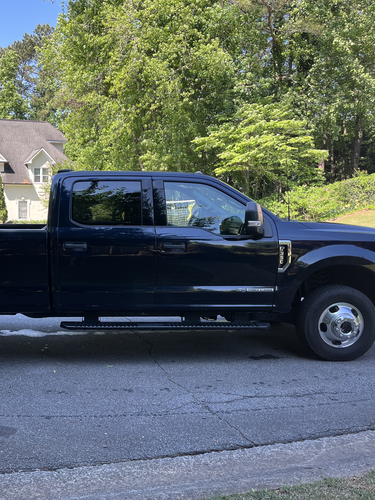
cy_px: 248
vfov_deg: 52.6
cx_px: 84
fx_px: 506
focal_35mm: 35
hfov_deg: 39.4
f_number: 1.6
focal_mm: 5.1
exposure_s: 1/379
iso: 50
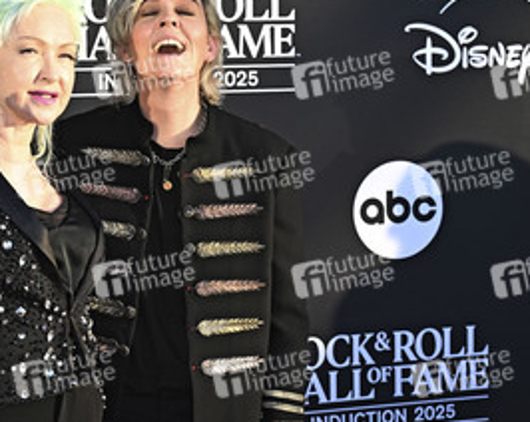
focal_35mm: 86
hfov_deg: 21.9
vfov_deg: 17.8
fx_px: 1347
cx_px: 91
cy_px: 225
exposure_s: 1/320
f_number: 8
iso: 320
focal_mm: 54
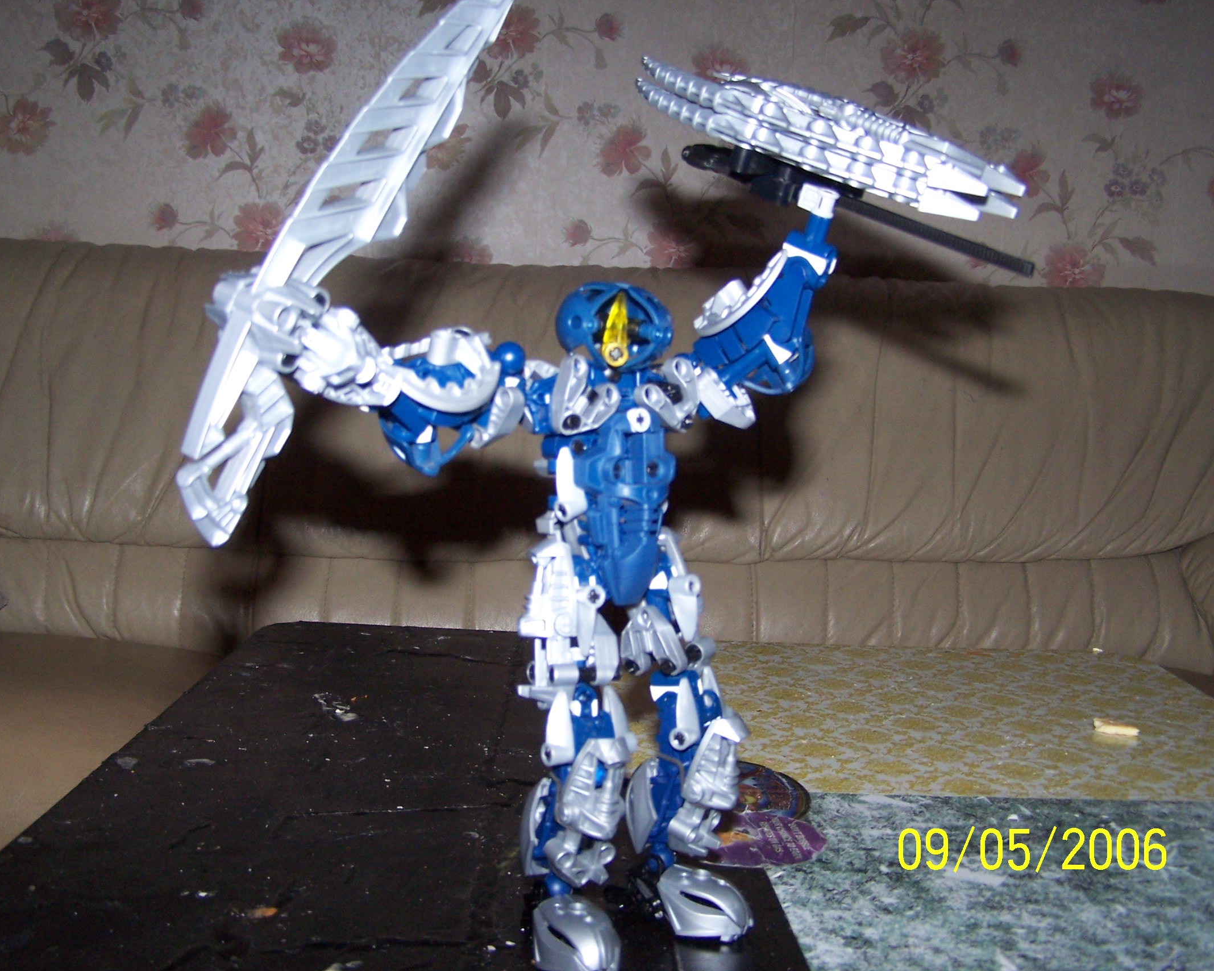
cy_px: 481
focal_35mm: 40
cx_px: 587
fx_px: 1437
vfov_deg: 37.3
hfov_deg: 45.8
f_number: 2.8
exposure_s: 1/60
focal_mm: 6.3
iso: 140
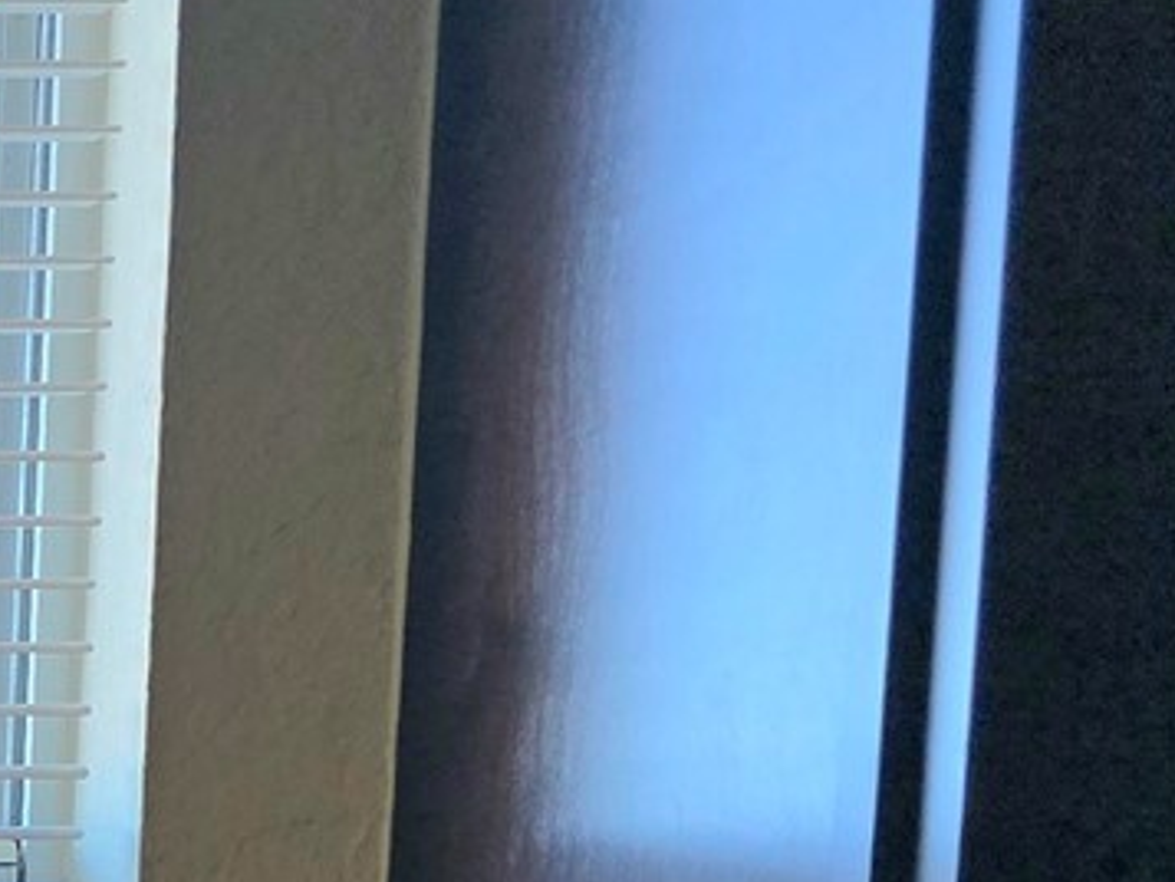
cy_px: 1678
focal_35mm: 103
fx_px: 3497
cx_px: -1152
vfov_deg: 12.8
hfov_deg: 15.4
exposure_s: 1/182
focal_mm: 6.3
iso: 32
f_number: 1.7
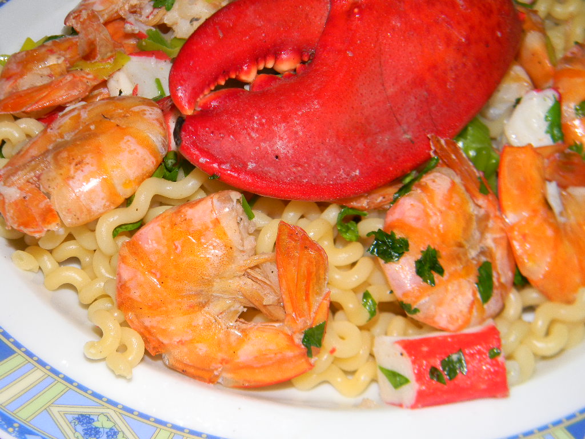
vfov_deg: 17.8
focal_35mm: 83
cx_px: 292
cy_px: 220
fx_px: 1403
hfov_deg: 23.6
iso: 200
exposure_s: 1/30
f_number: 4.5
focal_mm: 15.1
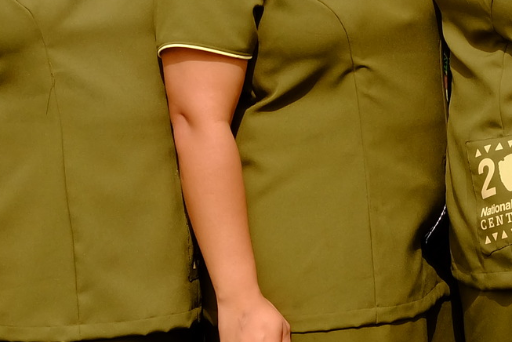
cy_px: 91
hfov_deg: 8.1
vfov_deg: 5.4
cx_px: 478
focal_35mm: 254
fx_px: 3614
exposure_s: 1/350
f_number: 14
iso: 800
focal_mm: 55
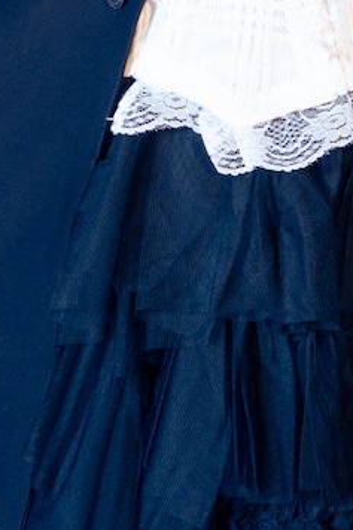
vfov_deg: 6.9
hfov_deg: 4.7
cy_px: -229
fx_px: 4343
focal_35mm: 295
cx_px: 179
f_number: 8
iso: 1600
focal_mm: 70
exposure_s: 1/30
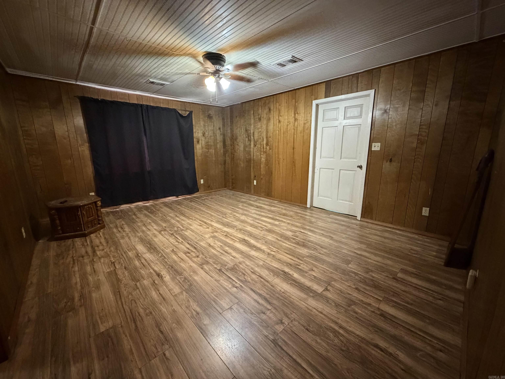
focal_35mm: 14
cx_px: 252
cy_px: 190
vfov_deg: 85.7
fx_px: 204
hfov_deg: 102.1
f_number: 2.2
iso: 1250
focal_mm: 2.22
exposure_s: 1/40
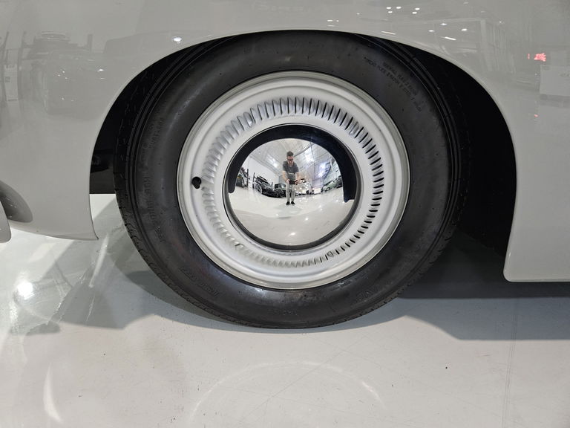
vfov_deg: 58.9
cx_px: 285
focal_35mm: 23
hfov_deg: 73.9
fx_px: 379
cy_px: 214
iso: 640
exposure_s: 1/60
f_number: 1.8
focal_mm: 5.4
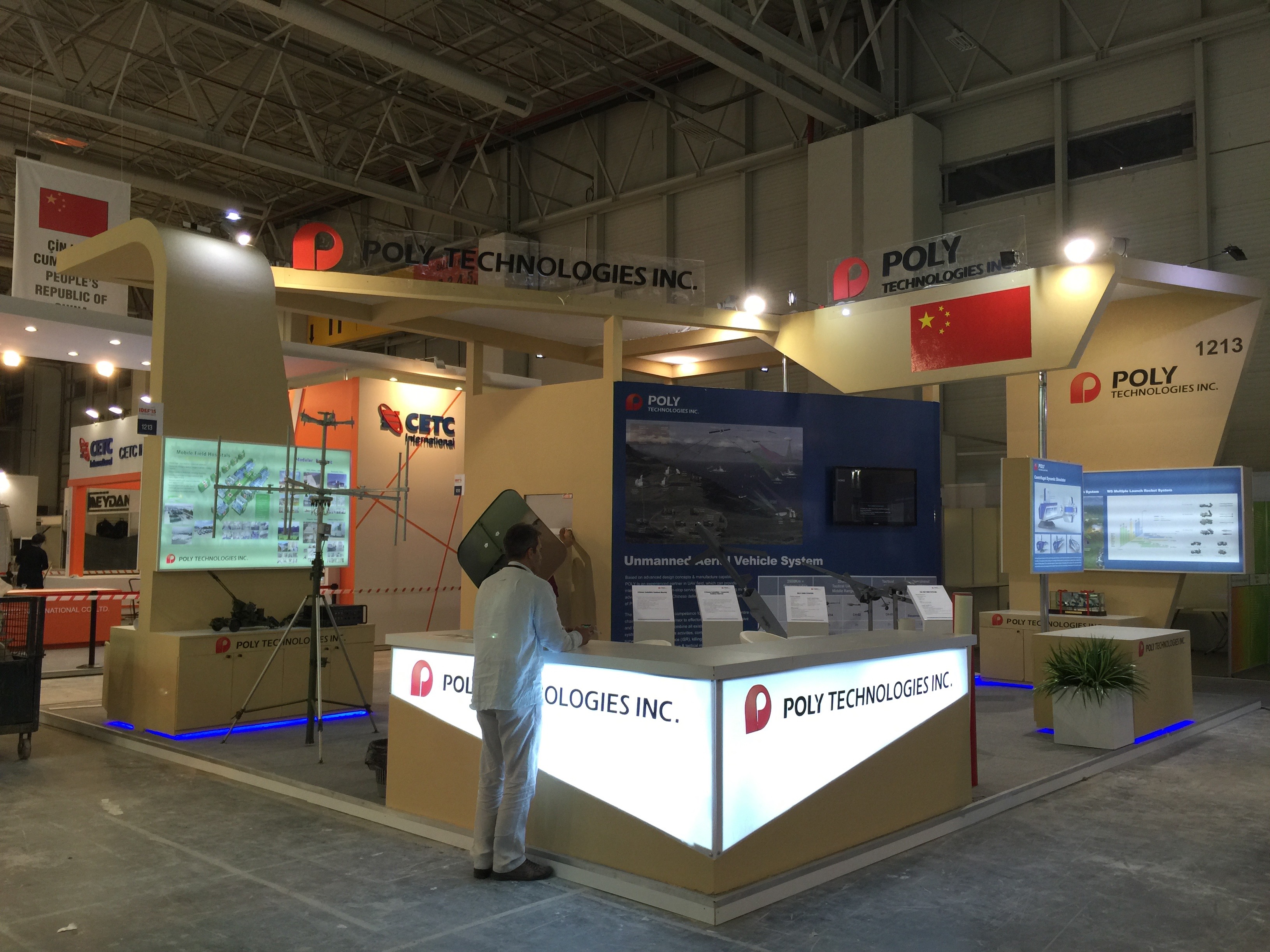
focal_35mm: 29
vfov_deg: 48.2
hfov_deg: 61.7
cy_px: 476
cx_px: 635
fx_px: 1064
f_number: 2.2
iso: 32
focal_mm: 4.15
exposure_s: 1/30
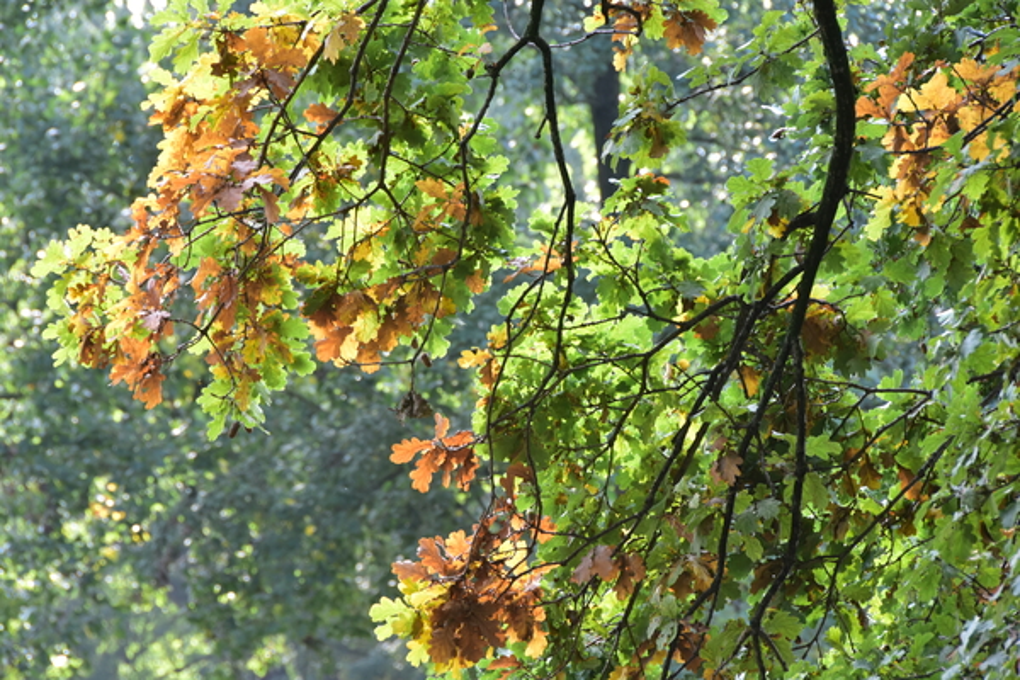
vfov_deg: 6.1
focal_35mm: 225
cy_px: 340
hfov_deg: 9.1
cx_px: 510
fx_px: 6375
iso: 400
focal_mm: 150
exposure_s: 1/60
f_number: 10
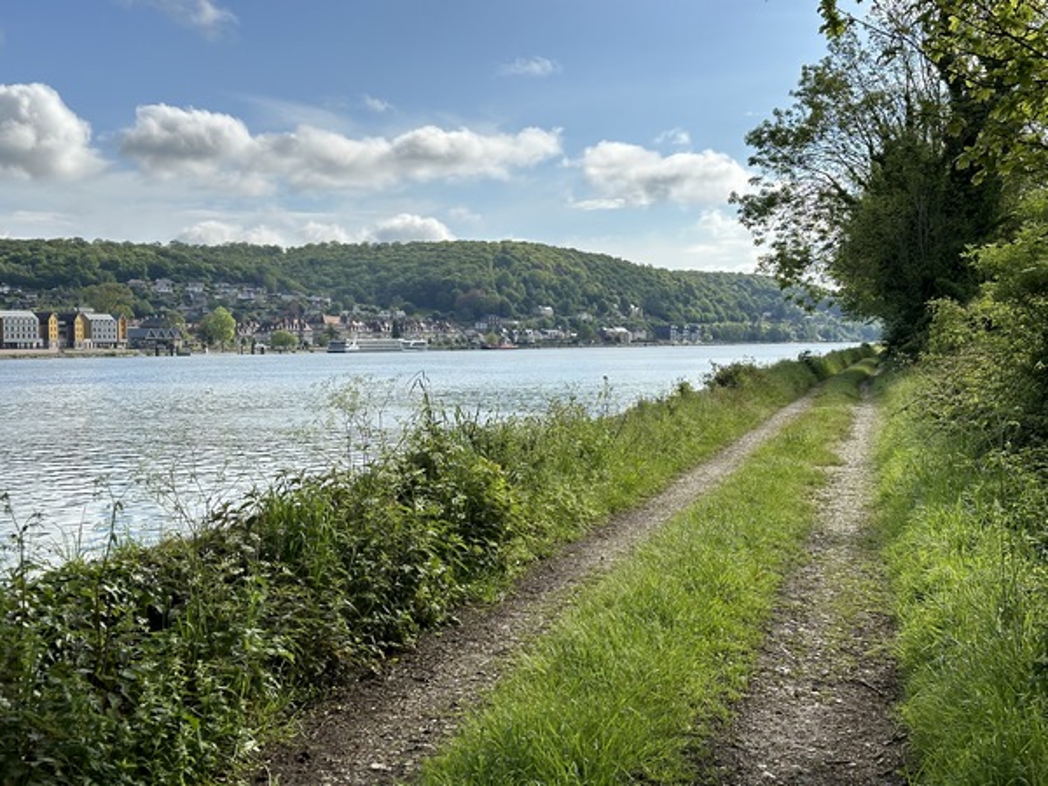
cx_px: 524
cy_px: 393
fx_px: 1453
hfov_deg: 39.7
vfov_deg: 30.3
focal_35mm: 48
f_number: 1.78
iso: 64
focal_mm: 6.86
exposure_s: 1/3597
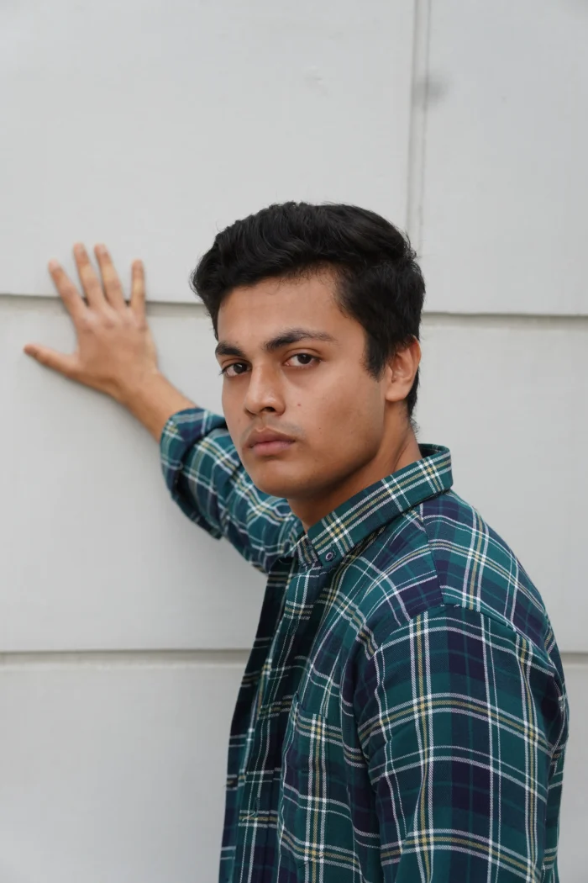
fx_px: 2058
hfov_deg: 16.3
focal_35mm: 84
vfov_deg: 24.2
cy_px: 442
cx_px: 294
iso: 100
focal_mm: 56
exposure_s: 1/200
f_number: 4
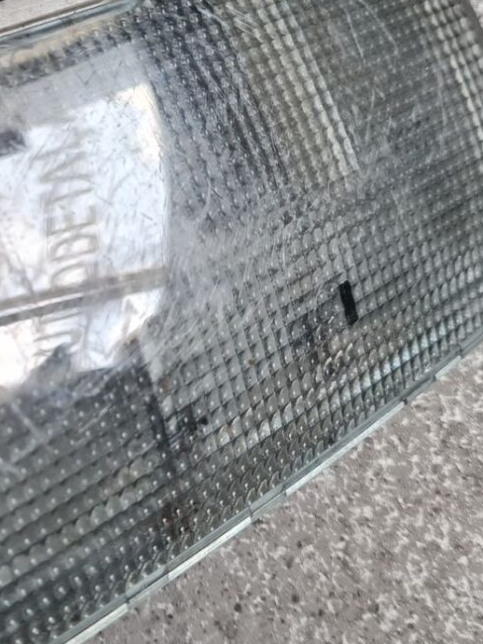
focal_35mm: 56
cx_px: 26
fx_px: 1041
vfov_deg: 34.3
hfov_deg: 25.1
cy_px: 291
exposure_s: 1/100
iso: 160
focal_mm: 5.4
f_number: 1.8
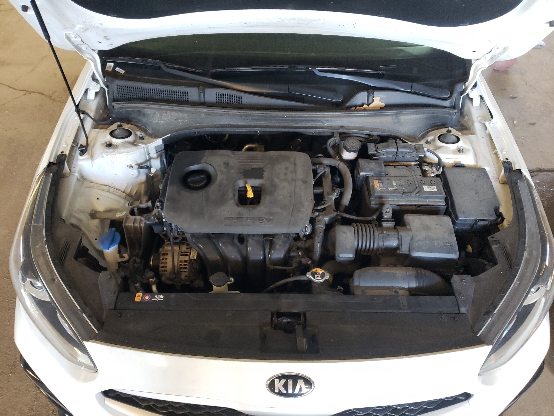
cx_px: 277
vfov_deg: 53.1
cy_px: 208
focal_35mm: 26
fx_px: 416
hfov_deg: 67.3
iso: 345
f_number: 1.5
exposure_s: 1/60.2
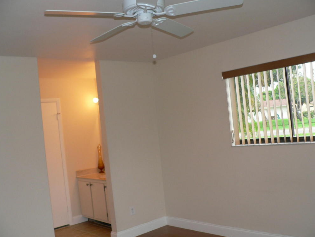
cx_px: 158
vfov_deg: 38.7
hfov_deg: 50.1
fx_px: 337
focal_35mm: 37
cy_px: 119
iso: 100
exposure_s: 1/60
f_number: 3.3
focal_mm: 6
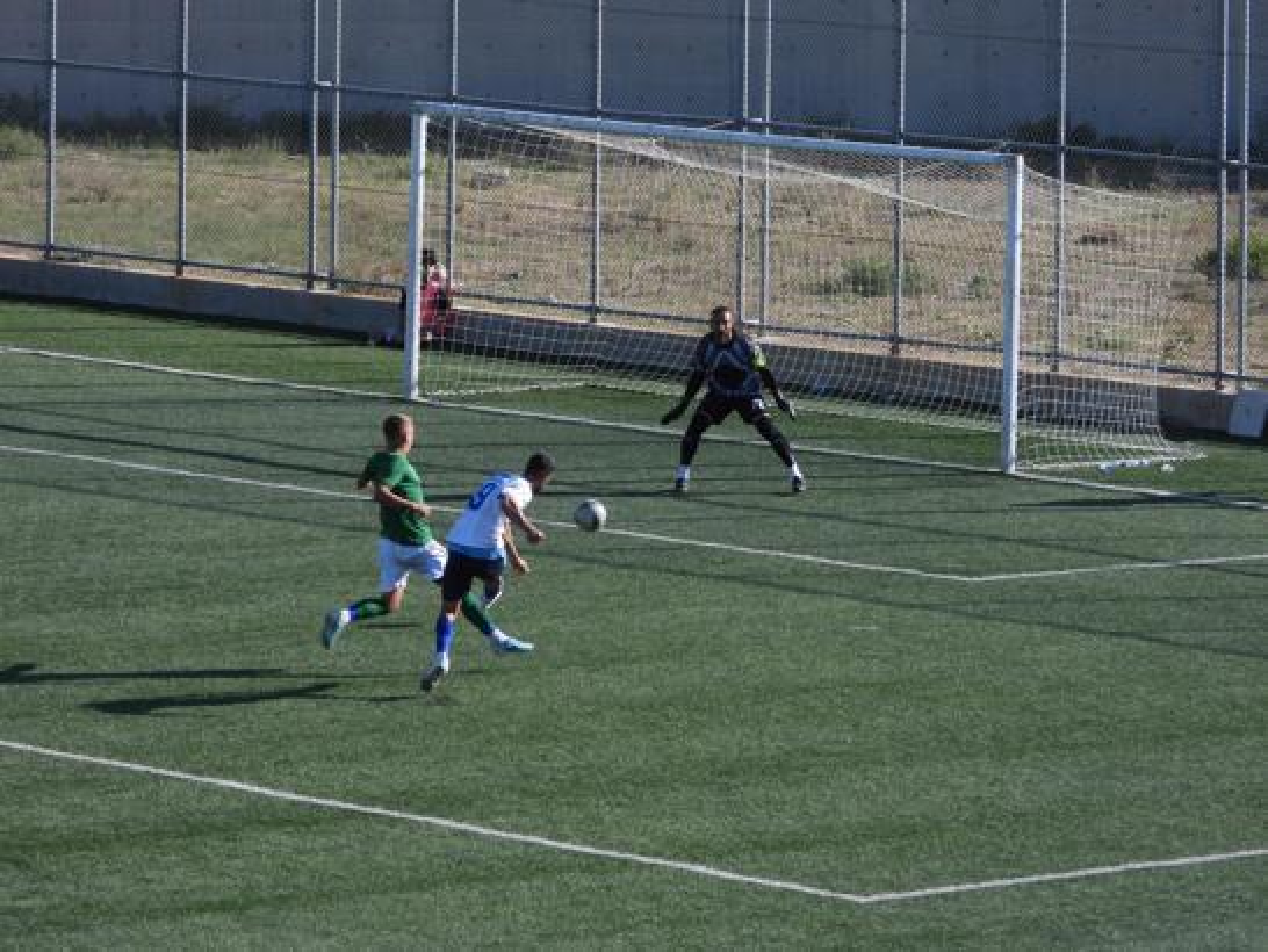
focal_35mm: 255
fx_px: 9345
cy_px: 476
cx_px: 634
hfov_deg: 7.8
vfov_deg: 5.8
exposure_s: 1/640
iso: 100
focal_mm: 45.8
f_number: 4.5
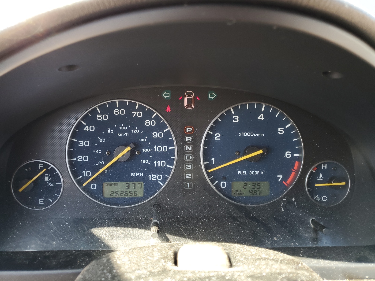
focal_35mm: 26
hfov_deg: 67.3
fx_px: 282
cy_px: 140
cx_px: 188
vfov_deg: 53.1
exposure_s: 1/120
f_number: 1.5
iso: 66
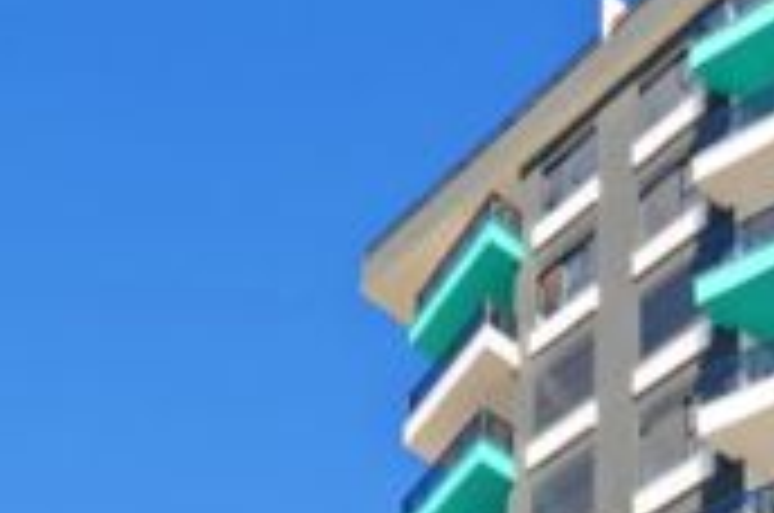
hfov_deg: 23.7
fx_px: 1846
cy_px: 940
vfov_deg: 14.0
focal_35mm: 86
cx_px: 425
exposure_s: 1/250
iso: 100
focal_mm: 14
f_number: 9
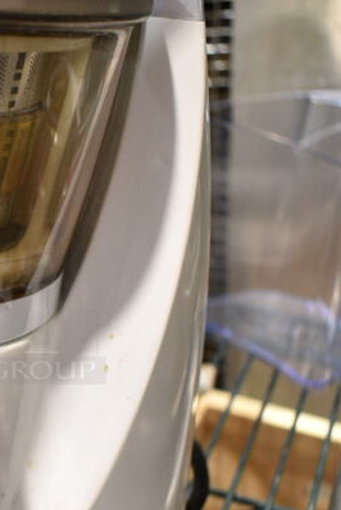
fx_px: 879
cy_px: 317
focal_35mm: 62
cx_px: -36
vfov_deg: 32.2
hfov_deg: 20.9
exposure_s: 1/30
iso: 560
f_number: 3.5
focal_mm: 18
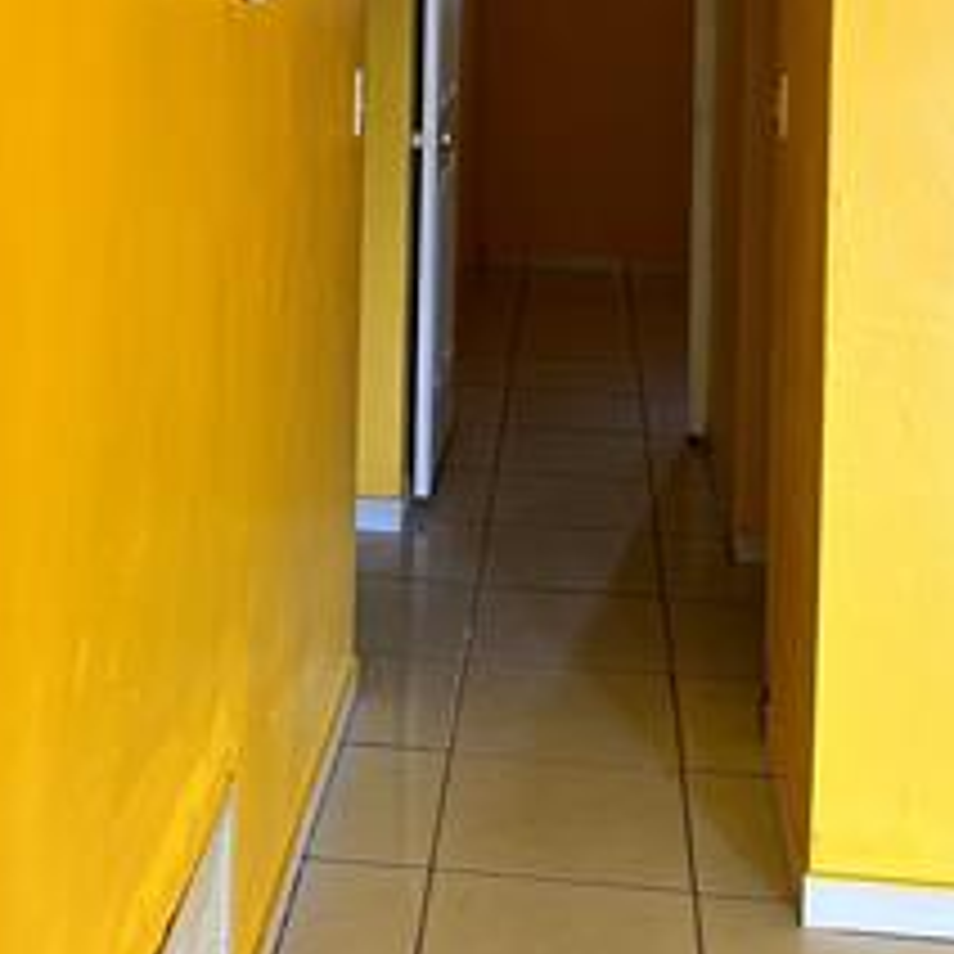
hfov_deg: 28.6
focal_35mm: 60
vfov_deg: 26.3
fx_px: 1871
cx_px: 396
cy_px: -99
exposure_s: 1/121
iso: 160
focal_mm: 6.86
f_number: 1.78
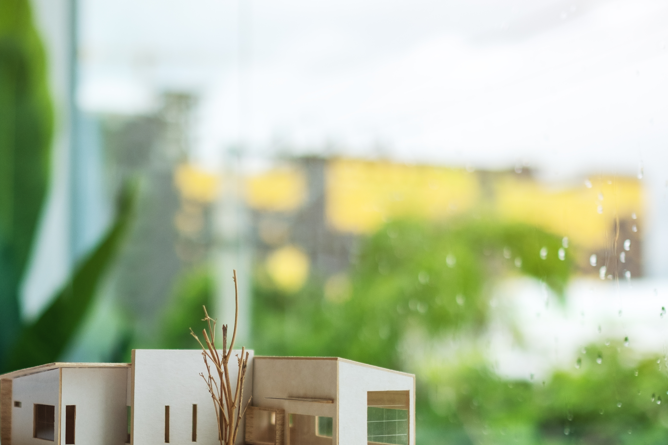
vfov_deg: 24.4
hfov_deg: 35.9
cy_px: 327
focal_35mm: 55
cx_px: 223
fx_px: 1020
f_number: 1.4
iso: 200
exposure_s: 1/1700
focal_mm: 23
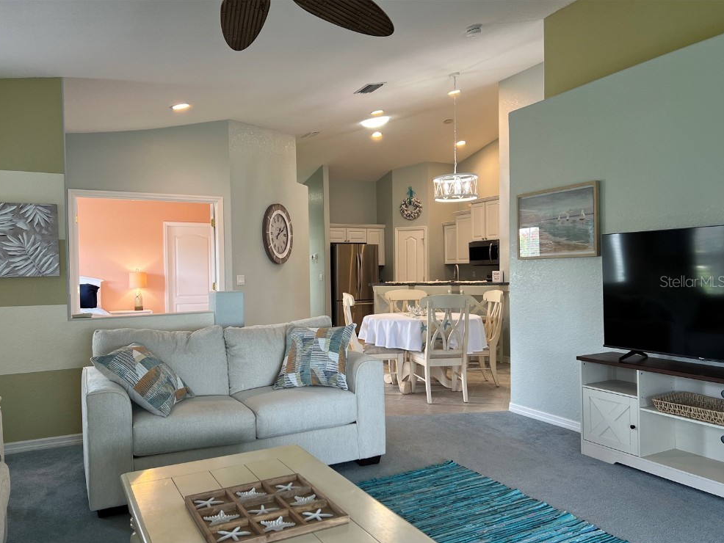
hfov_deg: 65.3
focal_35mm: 27
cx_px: 353
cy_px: 281
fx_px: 565
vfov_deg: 51.4
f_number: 1.5
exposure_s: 1/60
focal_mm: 5.7
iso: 80
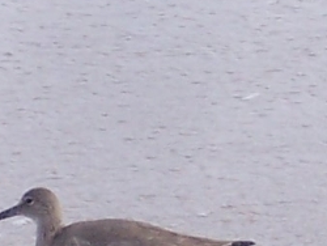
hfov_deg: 5.6
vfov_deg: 4.2
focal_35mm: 356
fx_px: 3366
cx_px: 46
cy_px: 182
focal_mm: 14.9
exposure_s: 1/400
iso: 80
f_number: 4.5
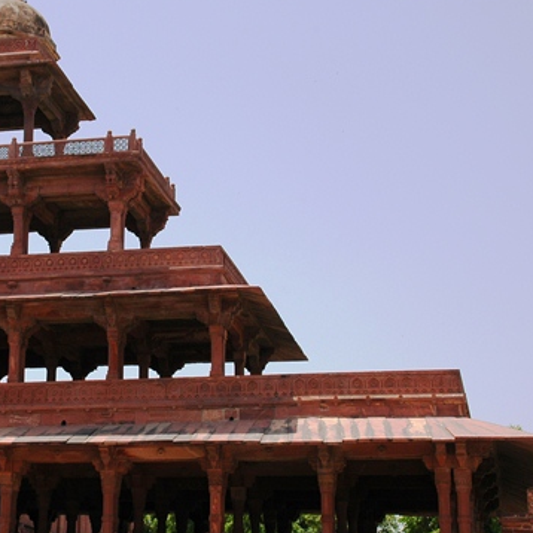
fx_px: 1389
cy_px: 247
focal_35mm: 80
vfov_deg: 21.7
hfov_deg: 21.5
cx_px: 115
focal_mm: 35
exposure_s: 1/320
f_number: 11
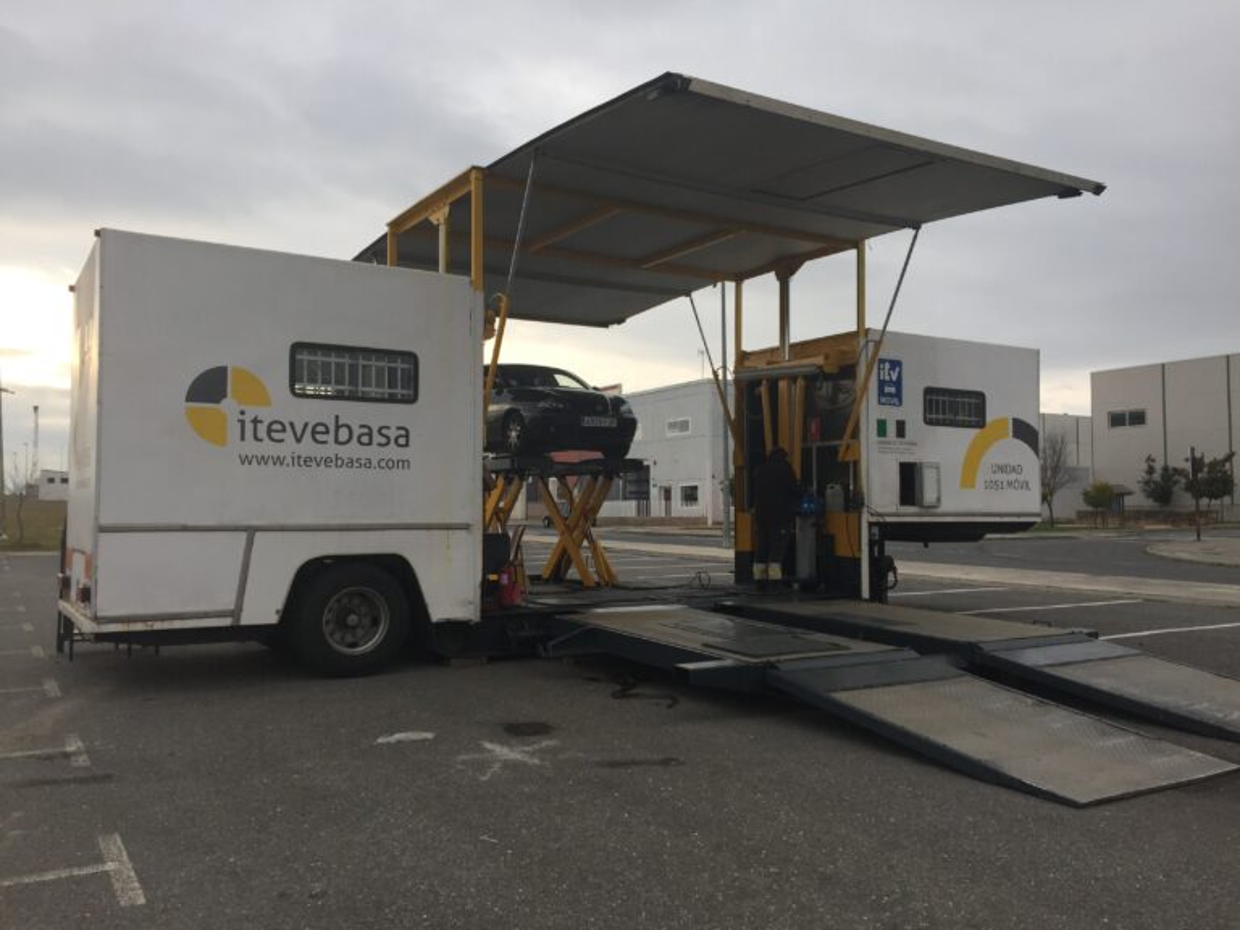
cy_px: 465
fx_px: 1039
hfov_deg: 61.7
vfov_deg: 48.2
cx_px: 620
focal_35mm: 29
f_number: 2.2
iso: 32
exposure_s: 1/430
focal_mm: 4.15
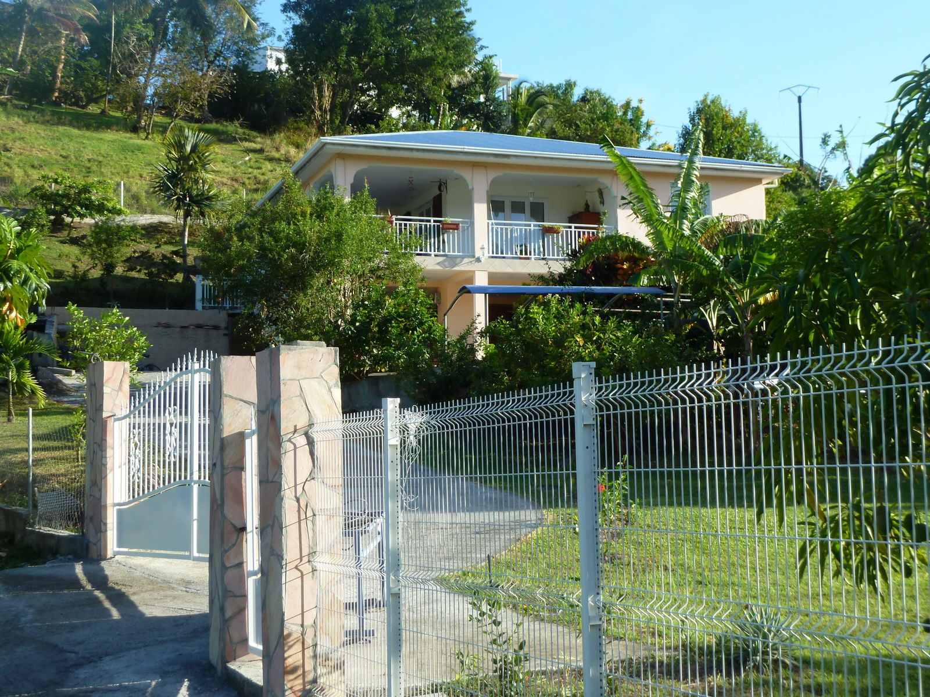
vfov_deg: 26.6
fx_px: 1478
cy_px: 348
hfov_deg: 34.9
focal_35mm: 55
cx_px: 465
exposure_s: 1/200
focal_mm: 9.1
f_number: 3.9
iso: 80
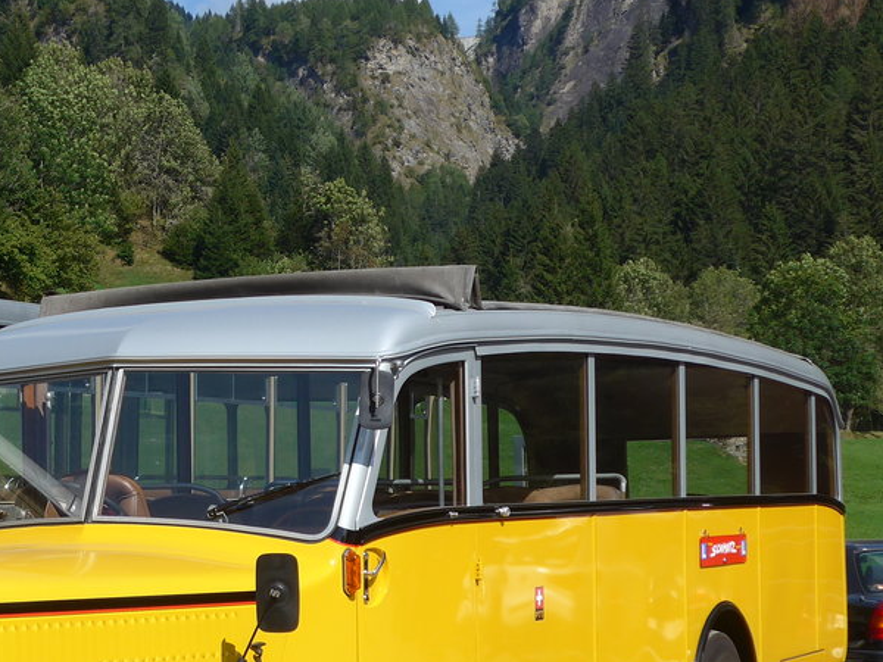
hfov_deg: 22.0
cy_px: 506
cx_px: 191
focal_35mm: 88
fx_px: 2245
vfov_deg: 16.7
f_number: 2.8
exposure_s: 1/2000
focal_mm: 9
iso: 80
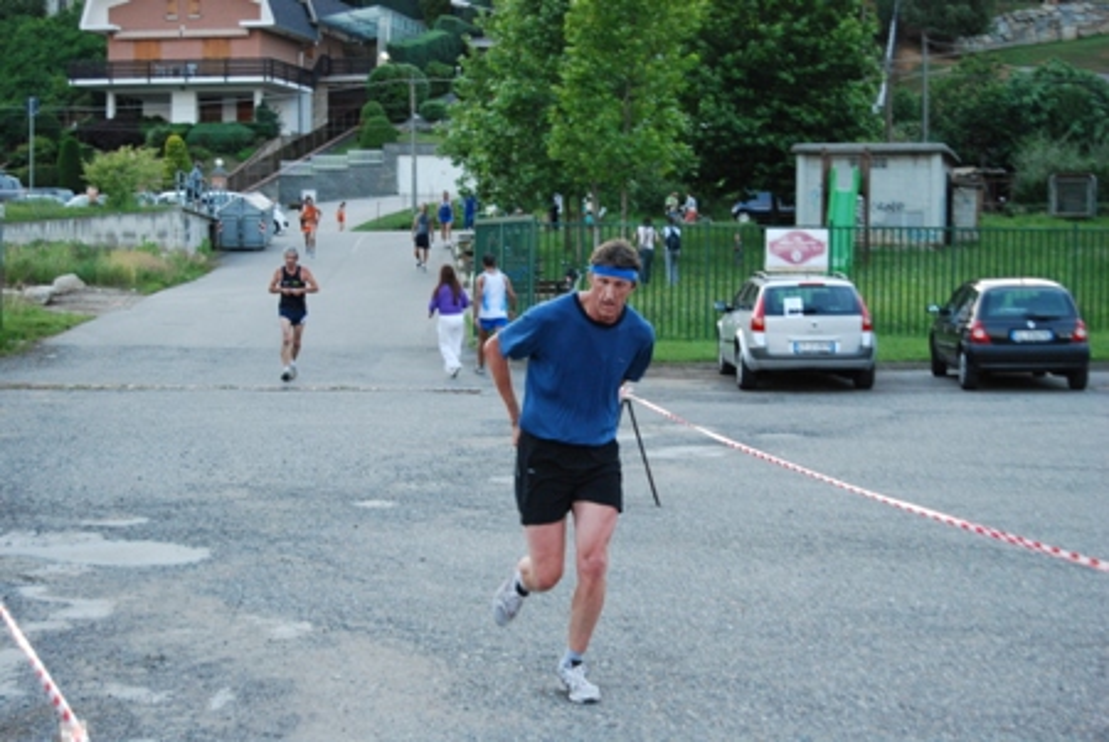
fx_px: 2081
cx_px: 554
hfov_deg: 29.8
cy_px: 371
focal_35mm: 68
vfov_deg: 20.2
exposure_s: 1/80
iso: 800
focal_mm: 45
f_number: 5.3
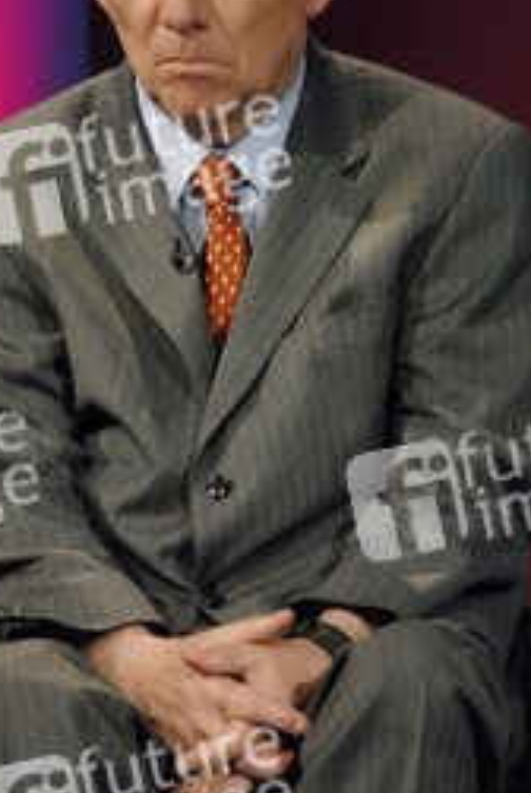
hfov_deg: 2.1
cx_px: 224
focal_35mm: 645
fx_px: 14230
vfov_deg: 3.2
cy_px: 329
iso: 1250
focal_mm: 270
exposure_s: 1/100
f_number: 5.6
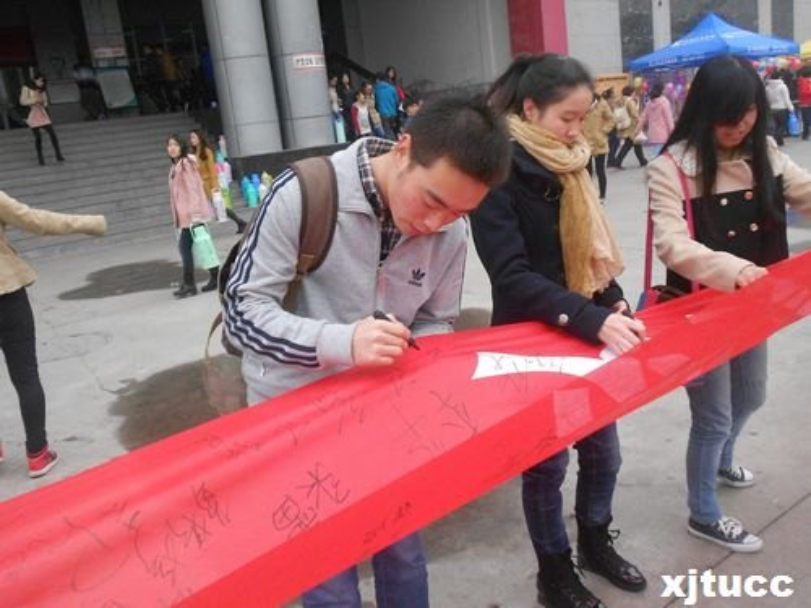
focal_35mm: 32
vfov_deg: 44.2
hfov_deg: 56.8
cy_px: 304
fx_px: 750
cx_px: 406
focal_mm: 6
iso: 400
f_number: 3.6
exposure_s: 1/250
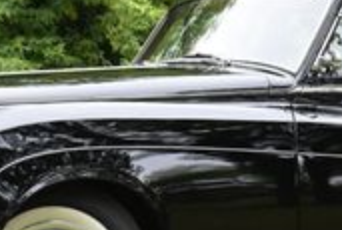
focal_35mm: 224
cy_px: 100
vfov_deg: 6.2
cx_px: 278
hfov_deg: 9.1
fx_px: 2134
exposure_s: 1/320
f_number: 8
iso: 800
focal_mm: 40
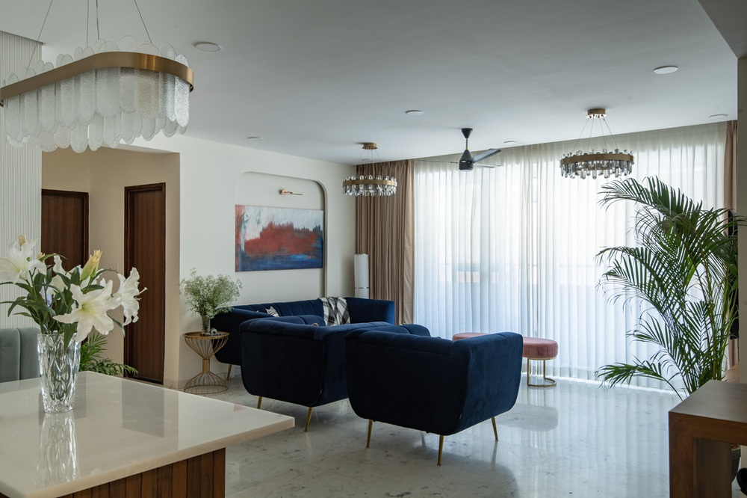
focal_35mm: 30
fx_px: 622
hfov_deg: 61.9
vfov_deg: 43.6
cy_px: 249
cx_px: 374
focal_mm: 30
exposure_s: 1/4
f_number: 10
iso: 100
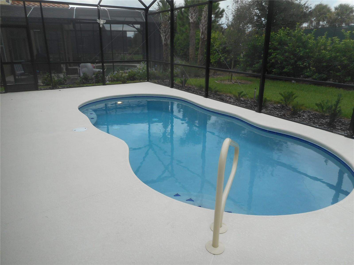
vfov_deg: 54.9
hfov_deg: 69.4
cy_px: 132
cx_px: 177
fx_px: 256
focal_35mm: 25
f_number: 3.7
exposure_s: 1/320
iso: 80
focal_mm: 4.5
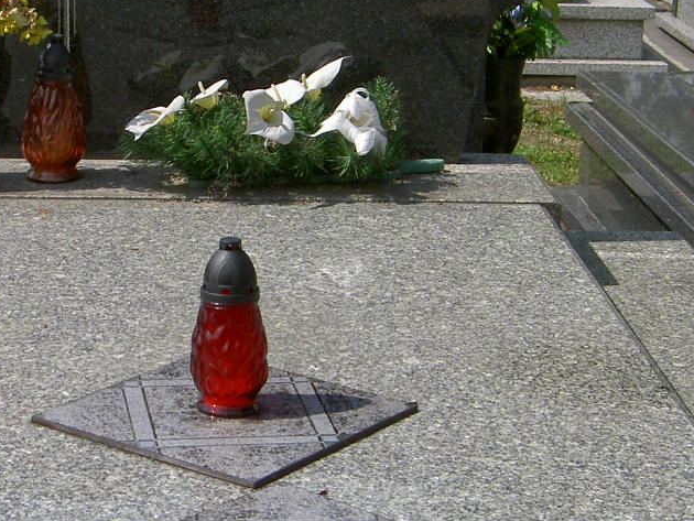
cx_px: 236
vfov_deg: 14.9
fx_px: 1986
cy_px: 311
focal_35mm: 99
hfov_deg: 19.8
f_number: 4.7
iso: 50
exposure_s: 1/500
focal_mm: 8
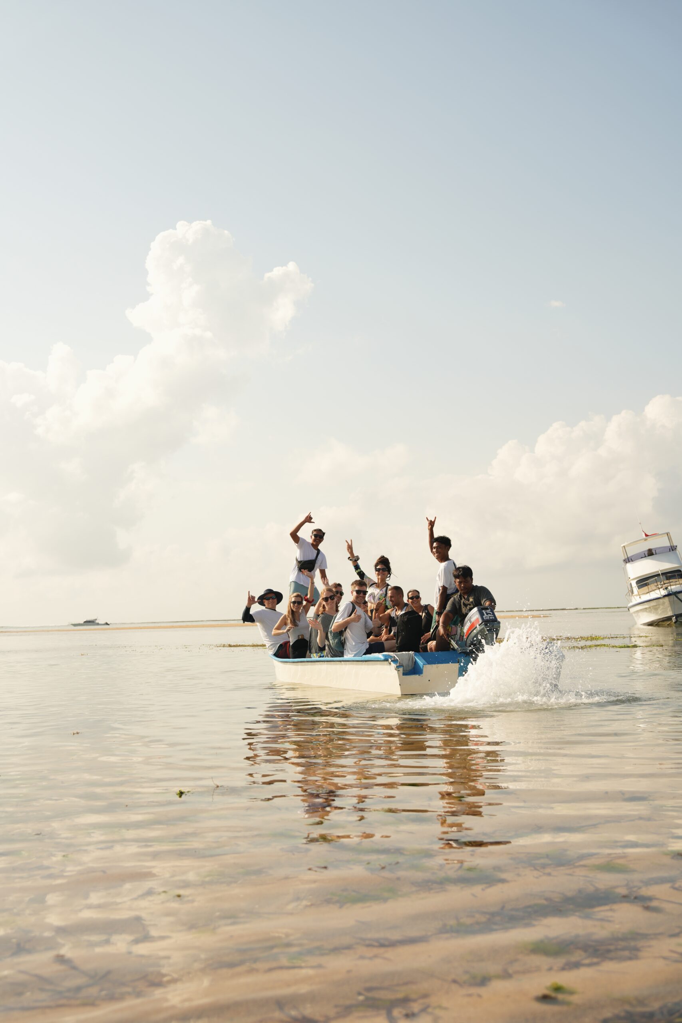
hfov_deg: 33.4
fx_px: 1136
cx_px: 341
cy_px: 512
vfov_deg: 48.5
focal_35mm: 40
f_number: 4
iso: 100
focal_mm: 40
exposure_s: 1/800
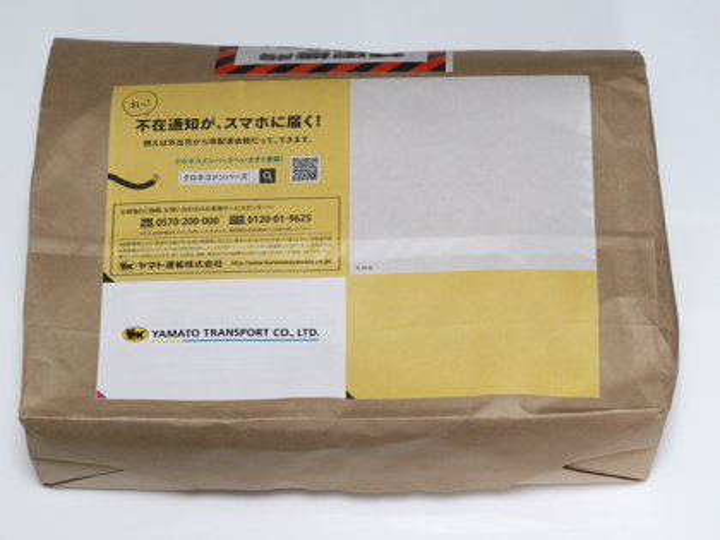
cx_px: 360
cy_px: 270
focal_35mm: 120
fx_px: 2496
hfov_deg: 16.4
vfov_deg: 12.3
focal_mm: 60
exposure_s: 1/125
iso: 1000
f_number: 4
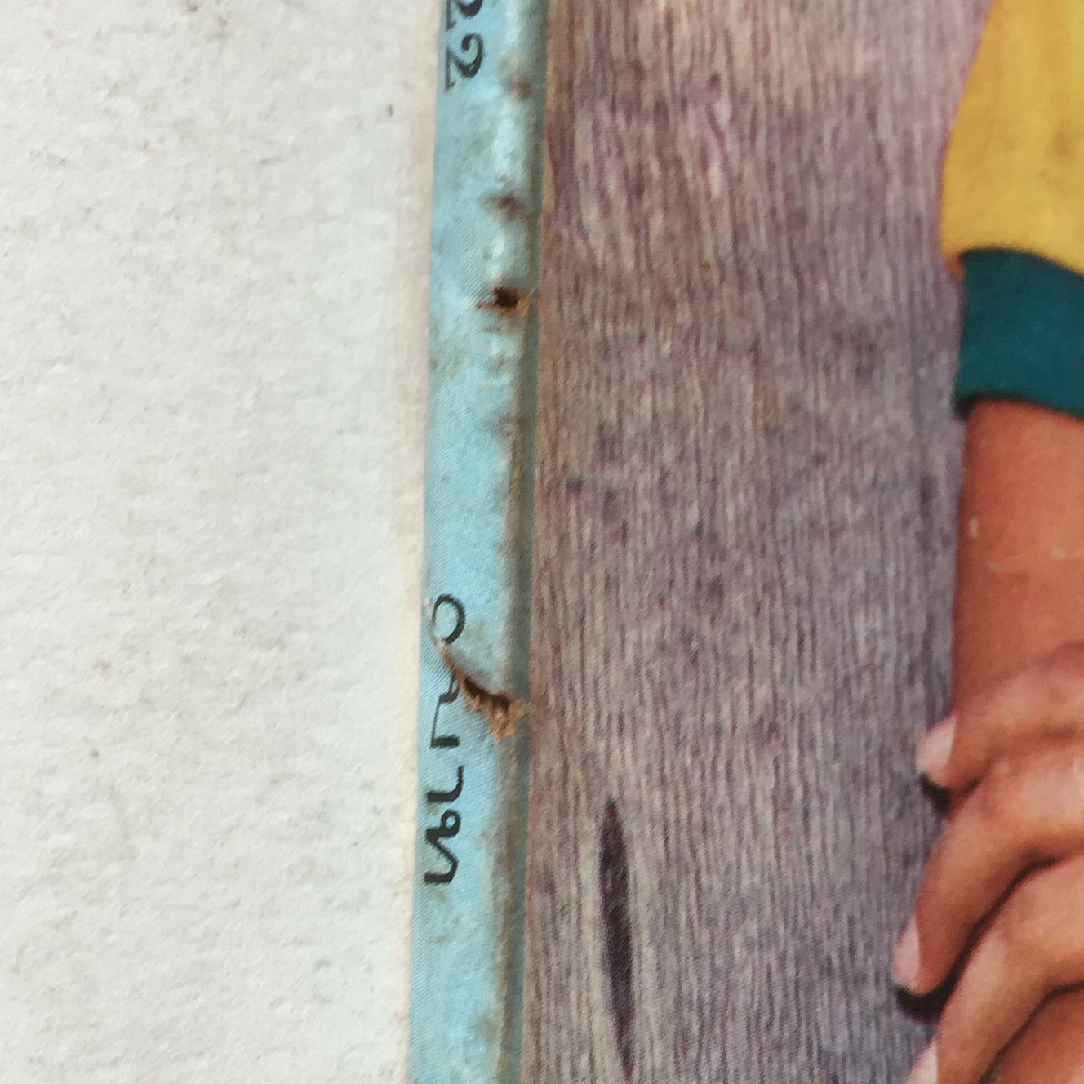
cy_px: 749
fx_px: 2232
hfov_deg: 27.3
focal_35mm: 63
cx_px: 533
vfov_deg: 27.1
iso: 40
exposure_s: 1/50
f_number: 2.2
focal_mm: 4.15
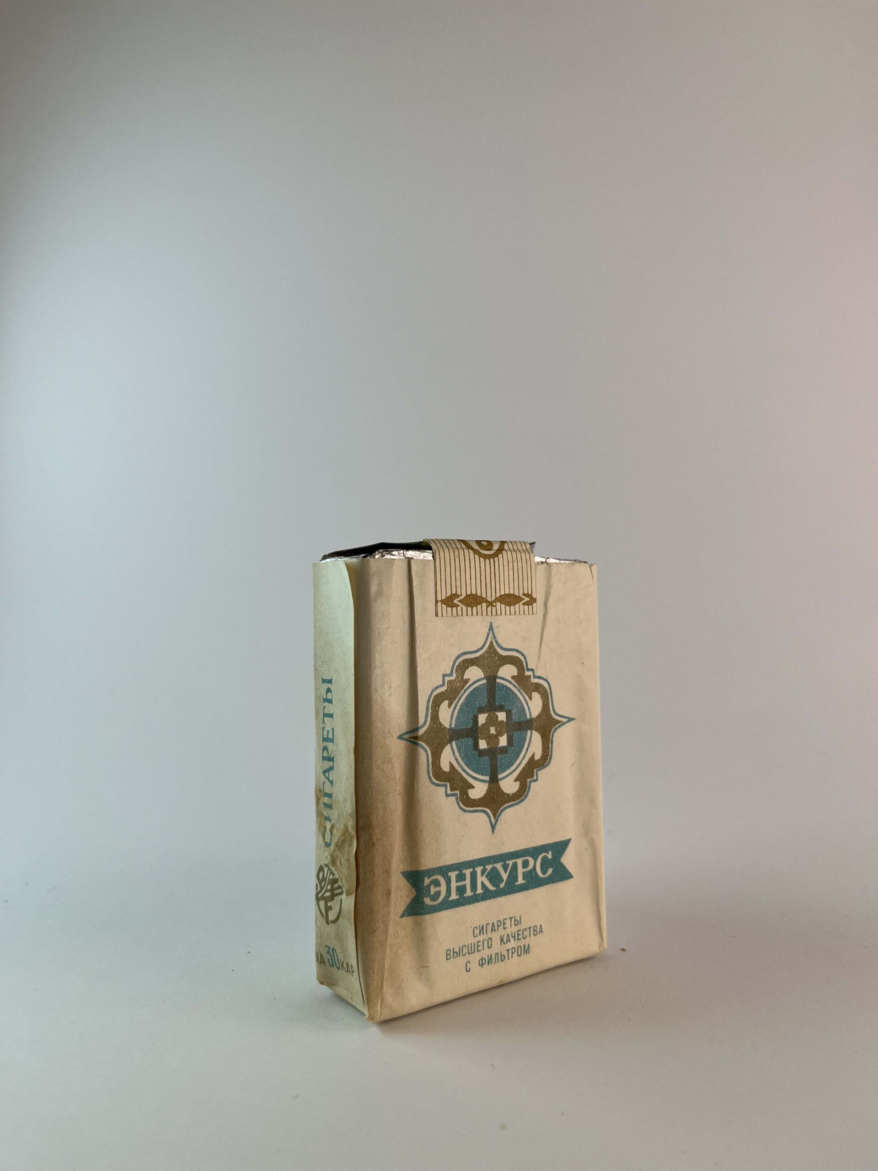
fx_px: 879
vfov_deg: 67.3
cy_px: 586
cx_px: 439
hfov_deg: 53.1
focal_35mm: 26
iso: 50
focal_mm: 5.1
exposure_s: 1/425
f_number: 1.6
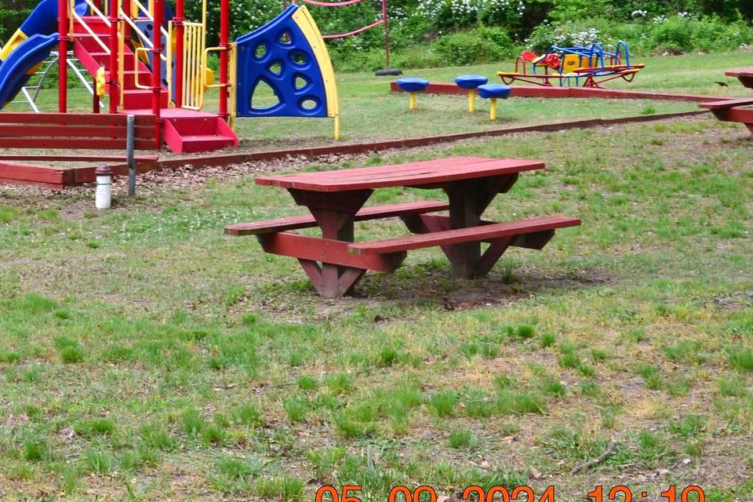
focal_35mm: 96
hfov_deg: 20.7
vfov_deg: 14.1
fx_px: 2008
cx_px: 54
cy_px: 51
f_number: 10
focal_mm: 30
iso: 400
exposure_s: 1/160
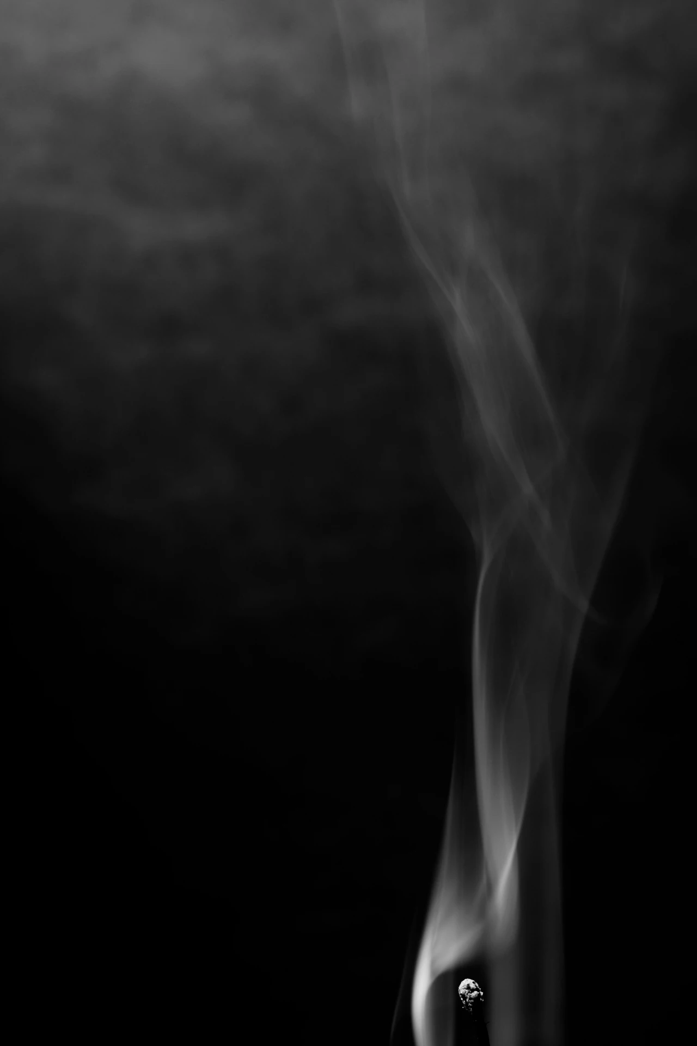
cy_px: 523
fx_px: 2178
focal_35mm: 75
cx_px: 348
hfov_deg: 18.2
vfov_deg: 27.0
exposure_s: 1/1.6
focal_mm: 50
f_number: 3.5
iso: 100
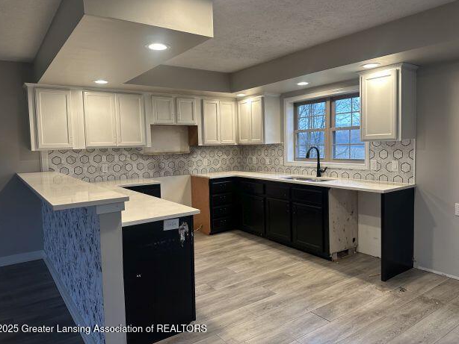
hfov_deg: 69.4
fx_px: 332
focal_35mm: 25
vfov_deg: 54.9
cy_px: 166
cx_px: 232
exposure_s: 1/120
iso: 160
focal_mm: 6.86
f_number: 1.78
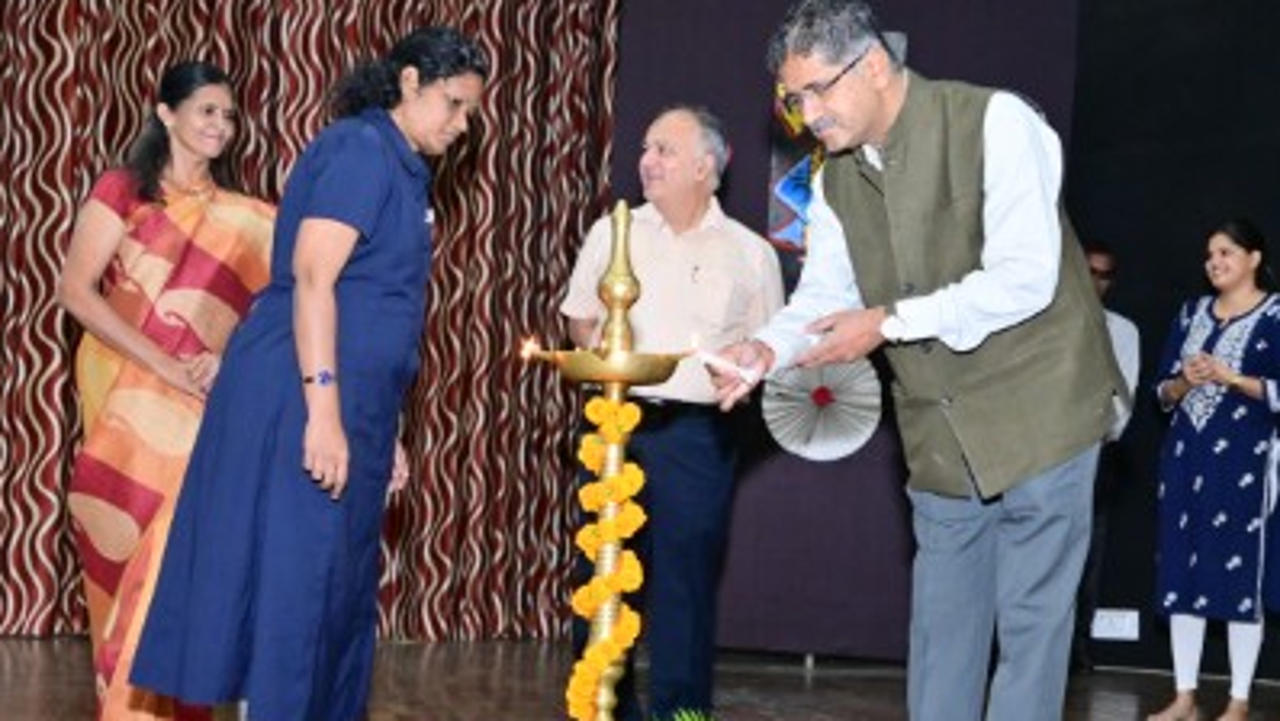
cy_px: 438
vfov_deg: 24.7
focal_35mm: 48
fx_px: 1640
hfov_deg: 42.6
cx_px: 630
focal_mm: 25.5
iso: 2000
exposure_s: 1/100
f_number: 5.6
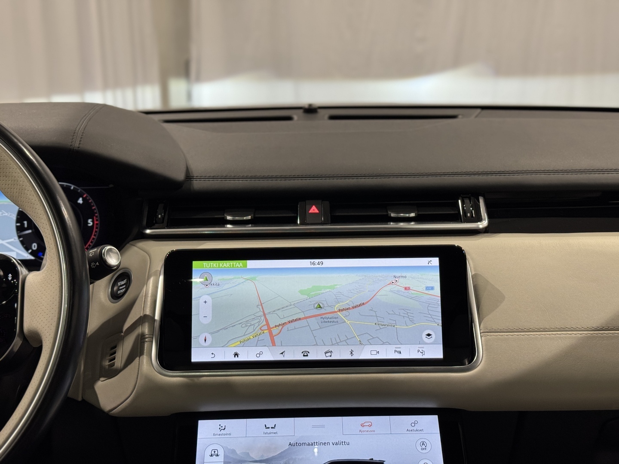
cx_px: 310
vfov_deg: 30.3
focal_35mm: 48
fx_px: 858
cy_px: 232
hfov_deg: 39.7
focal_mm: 6.76
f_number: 1.78
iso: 100
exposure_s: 1/100
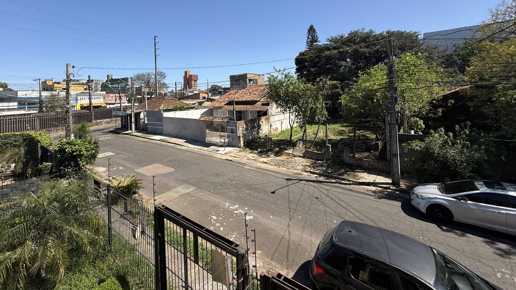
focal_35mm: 16
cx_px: 251
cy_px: 94
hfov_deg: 99.3
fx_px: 219
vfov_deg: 65.1
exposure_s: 1/1848
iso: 50
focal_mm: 2.22
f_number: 2.2
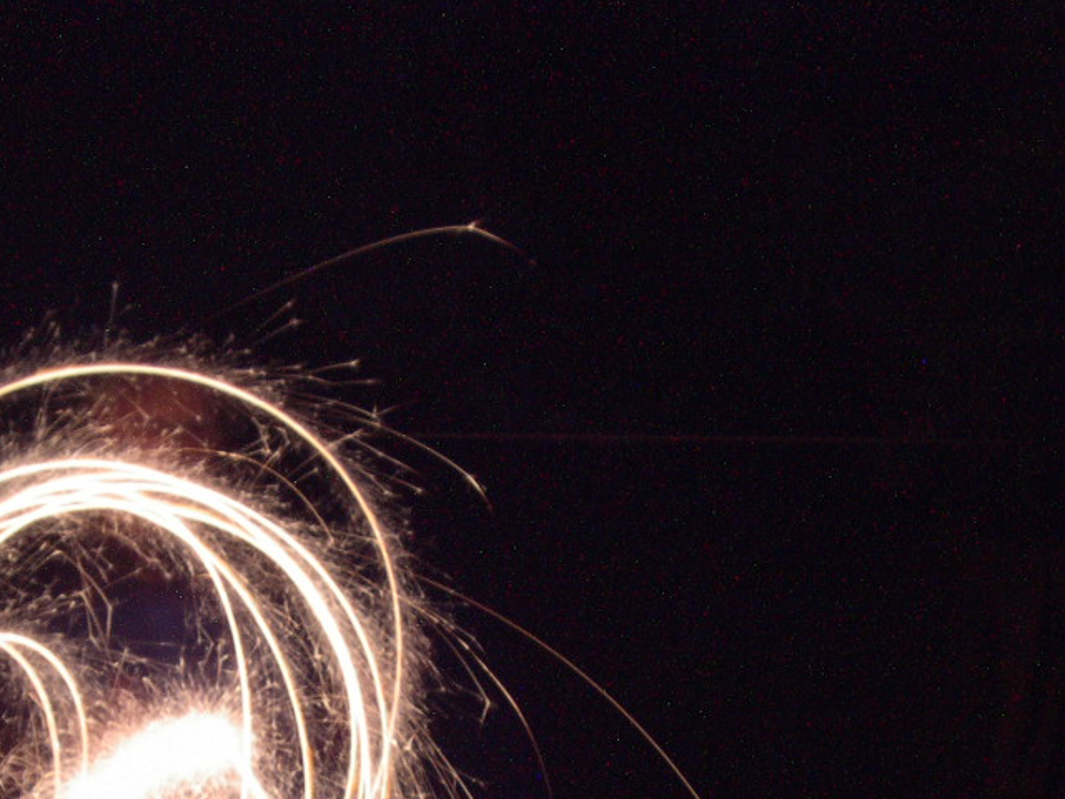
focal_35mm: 76
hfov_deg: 25.4
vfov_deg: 18.9
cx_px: 288
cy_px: 784
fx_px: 2338
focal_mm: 8
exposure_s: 8
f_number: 7.6
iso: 100
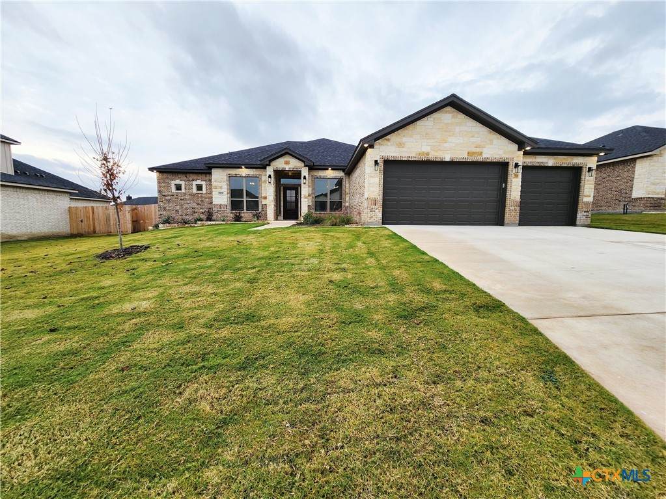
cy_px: 250
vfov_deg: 89.9
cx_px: 333
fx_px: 250
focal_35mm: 13
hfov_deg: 106.2
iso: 50
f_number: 2.2
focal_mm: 2.2
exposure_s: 1/769
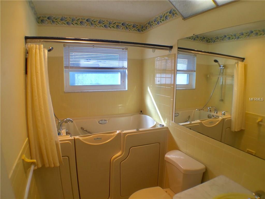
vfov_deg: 45.4
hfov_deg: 58.4
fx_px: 237
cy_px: 100
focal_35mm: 31
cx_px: 132
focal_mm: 3.3
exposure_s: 1/125
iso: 25
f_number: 2.4
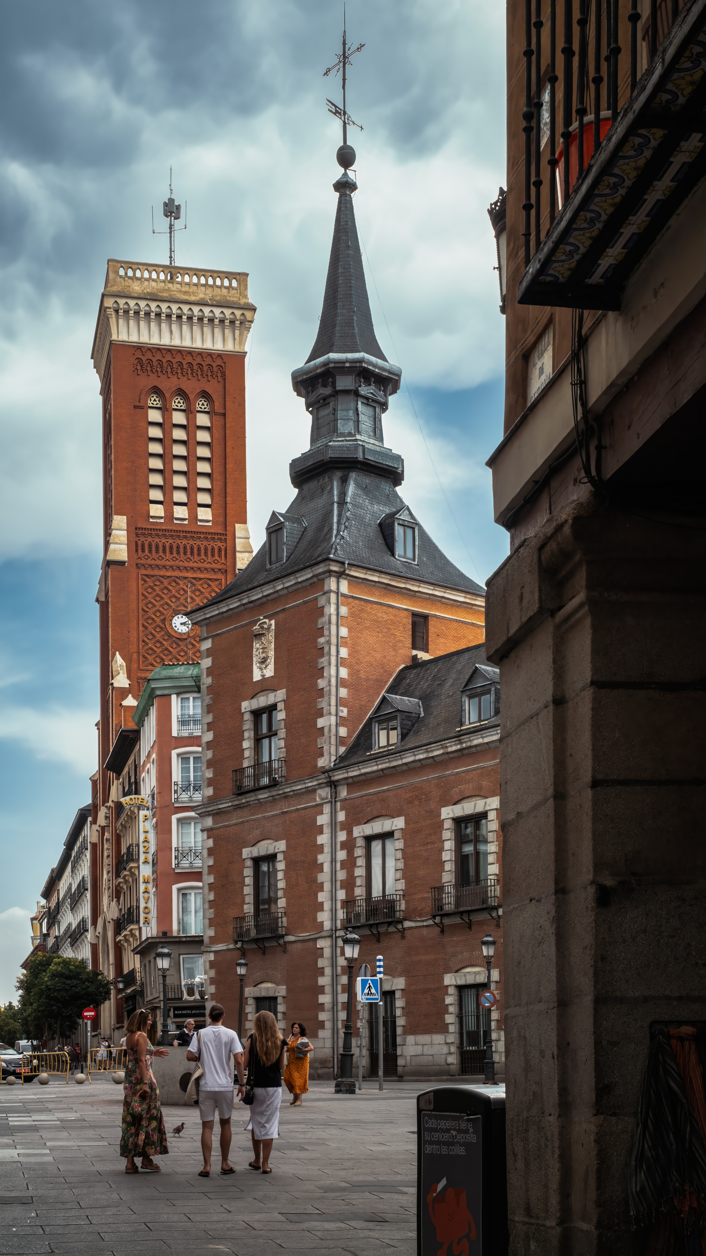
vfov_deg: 47.4
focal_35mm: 43
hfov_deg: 27.7
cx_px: 393
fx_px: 1431
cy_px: 628
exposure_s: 1/420
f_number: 7.1
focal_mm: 27.5
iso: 125
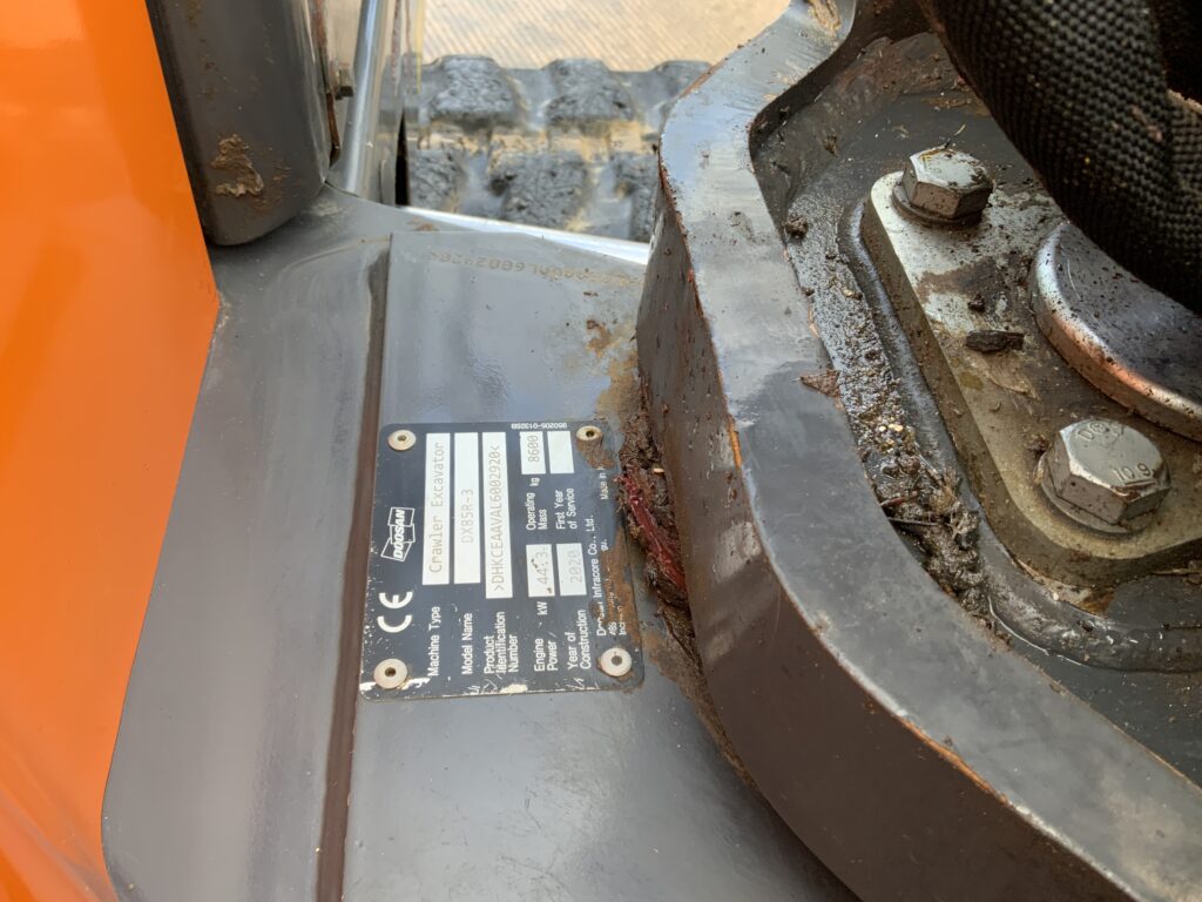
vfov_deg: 48.2
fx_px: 1007
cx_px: 601
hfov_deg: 61.7
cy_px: 451
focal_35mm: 29
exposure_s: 1/122
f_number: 1.8
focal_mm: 3
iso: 40
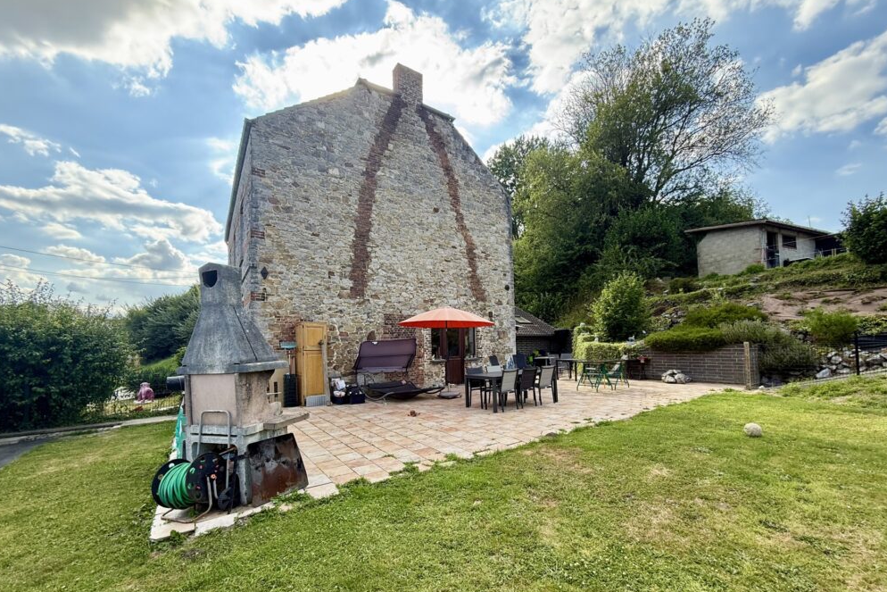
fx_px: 370
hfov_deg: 100.4
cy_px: 331
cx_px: 447
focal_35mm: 15
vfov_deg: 77.0
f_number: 2.2
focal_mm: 2.22
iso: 50
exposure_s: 1/333
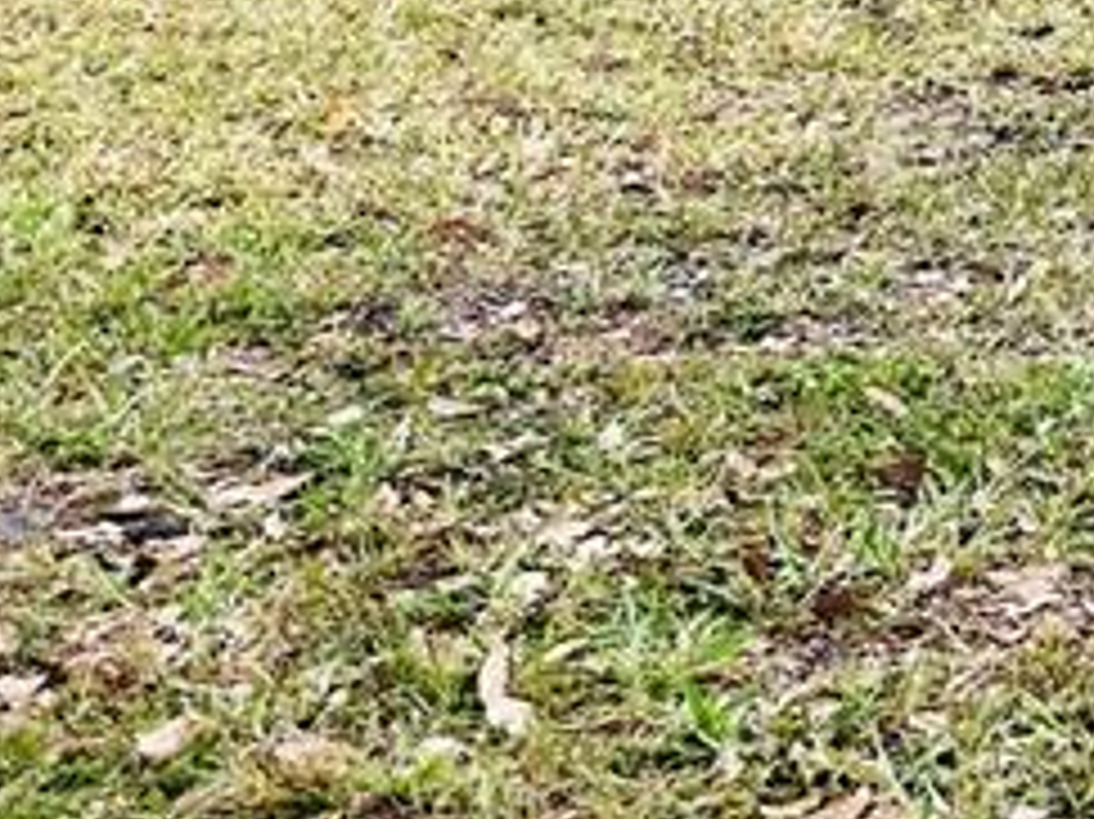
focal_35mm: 101
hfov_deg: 15.2
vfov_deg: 13.4
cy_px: -576
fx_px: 3190
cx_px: 2269
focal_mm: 6.86
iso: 80
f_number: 1.78
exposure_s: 1/642
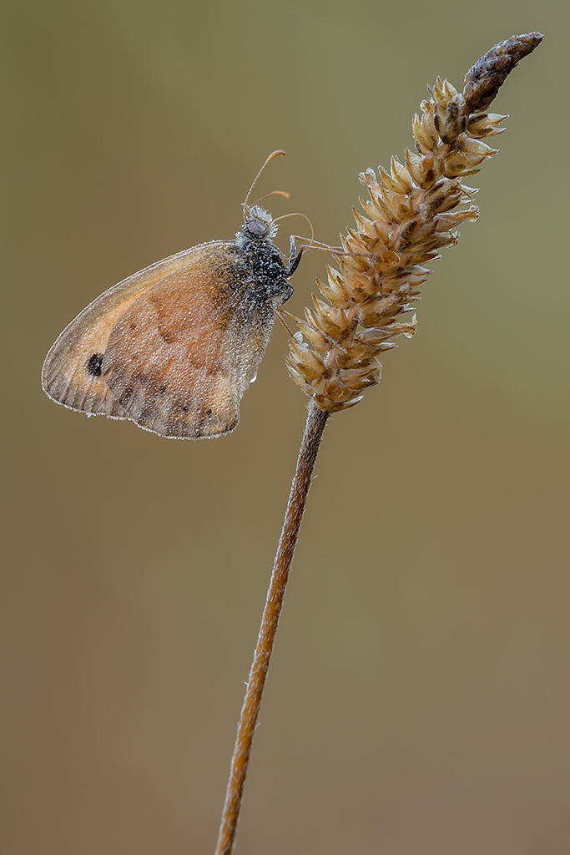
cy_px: 428
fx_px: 6410
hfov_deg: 5.1
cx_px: 285
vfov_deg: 7.6
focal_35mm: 270
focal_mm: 180
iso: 100
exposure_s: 1/2.5
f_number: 13
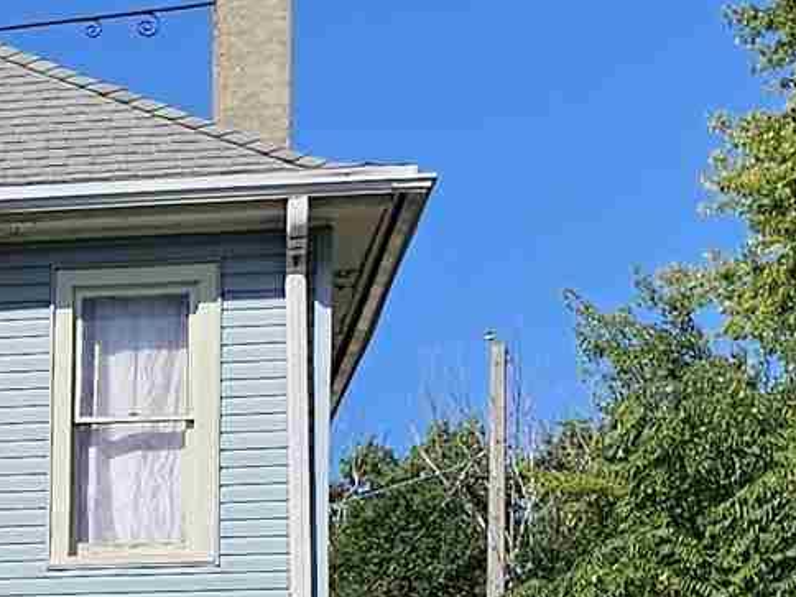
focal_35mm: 146
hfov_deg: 12.2
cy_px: 1025
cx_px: -740
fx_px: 3357
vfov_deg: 9.7
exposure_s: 1/1361
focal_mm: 6.3
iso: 10
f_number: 1.7
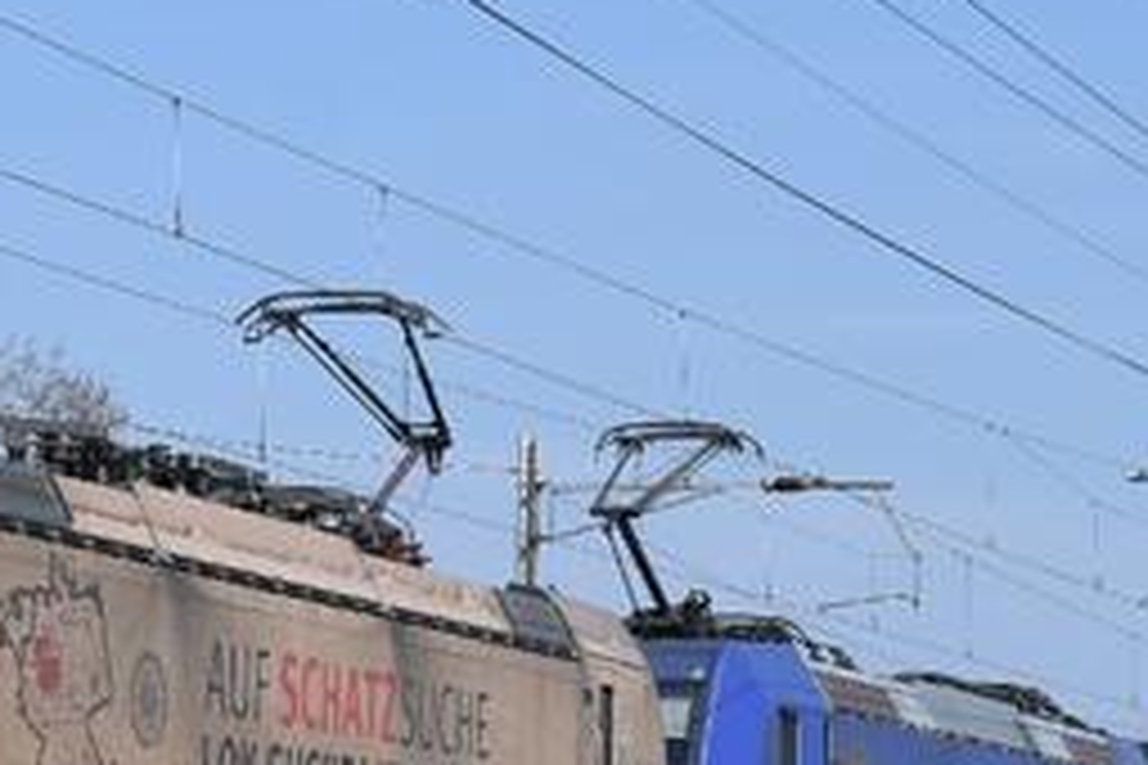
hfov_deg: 12.8
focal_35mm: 160
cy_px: 668
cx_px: 576
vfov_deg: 8.6
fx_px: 5102
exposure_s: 1/1250
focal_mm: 34
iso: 200
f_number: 5.6
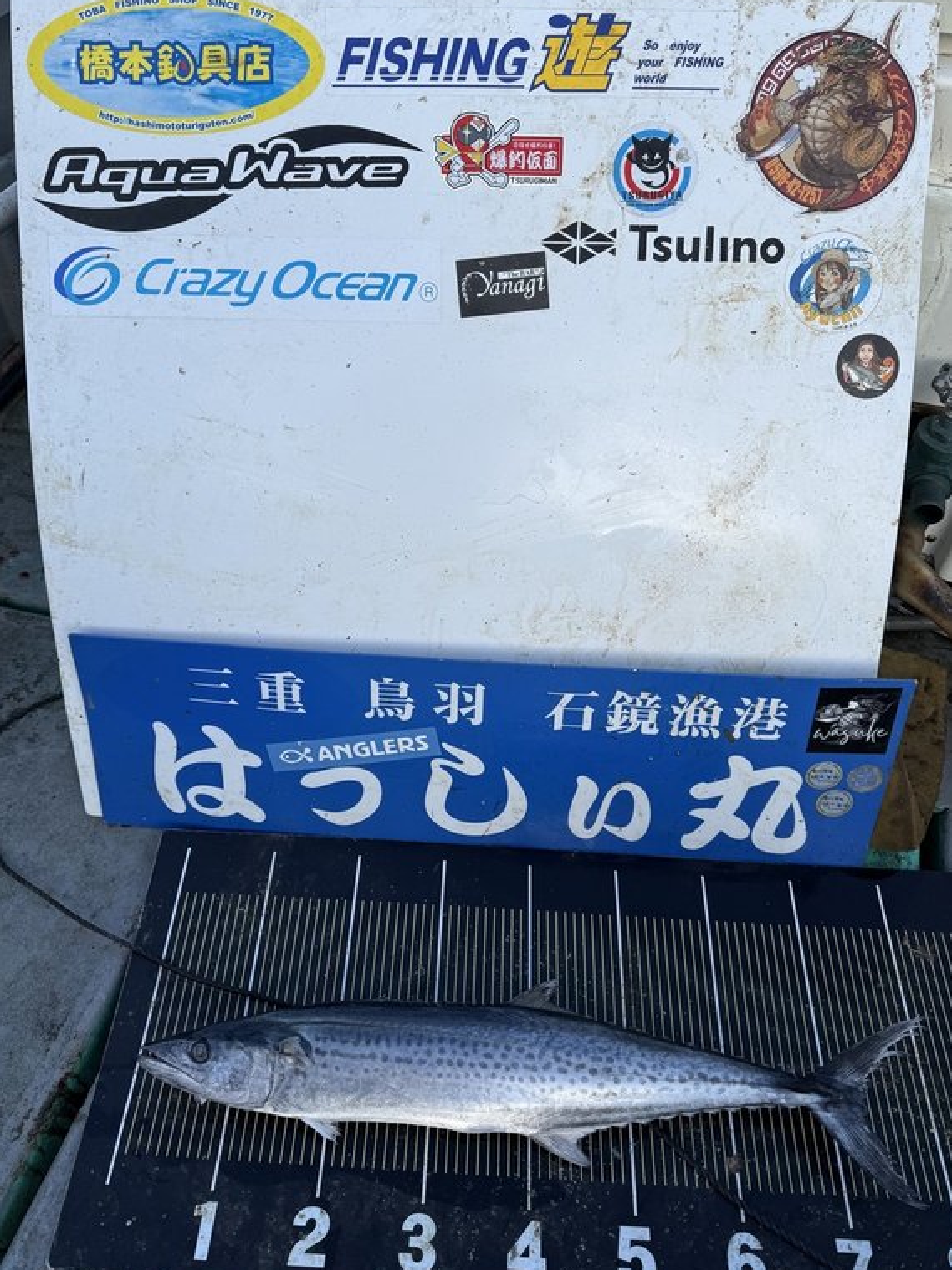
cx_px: 453
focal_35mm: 27
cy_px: 589
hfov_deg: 51.3
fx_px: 990
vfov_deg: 65.3
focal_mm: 6.76
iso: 80
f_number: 1.78
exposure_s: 1/1653
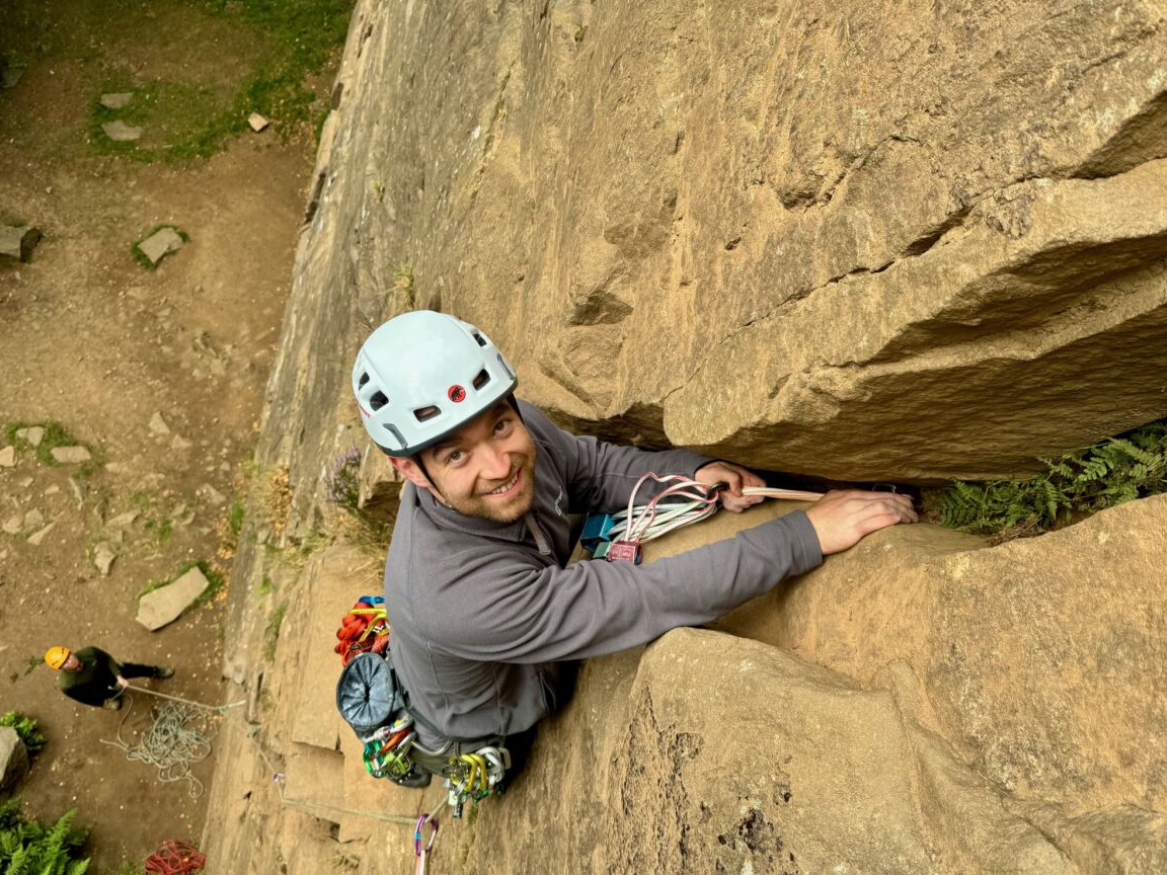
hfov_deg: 69.4
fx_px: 843
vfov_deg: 54.9
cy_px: 454
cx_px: 580
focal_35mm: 25
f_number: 1.78
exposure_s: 1/715
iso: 80
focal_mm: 6.76
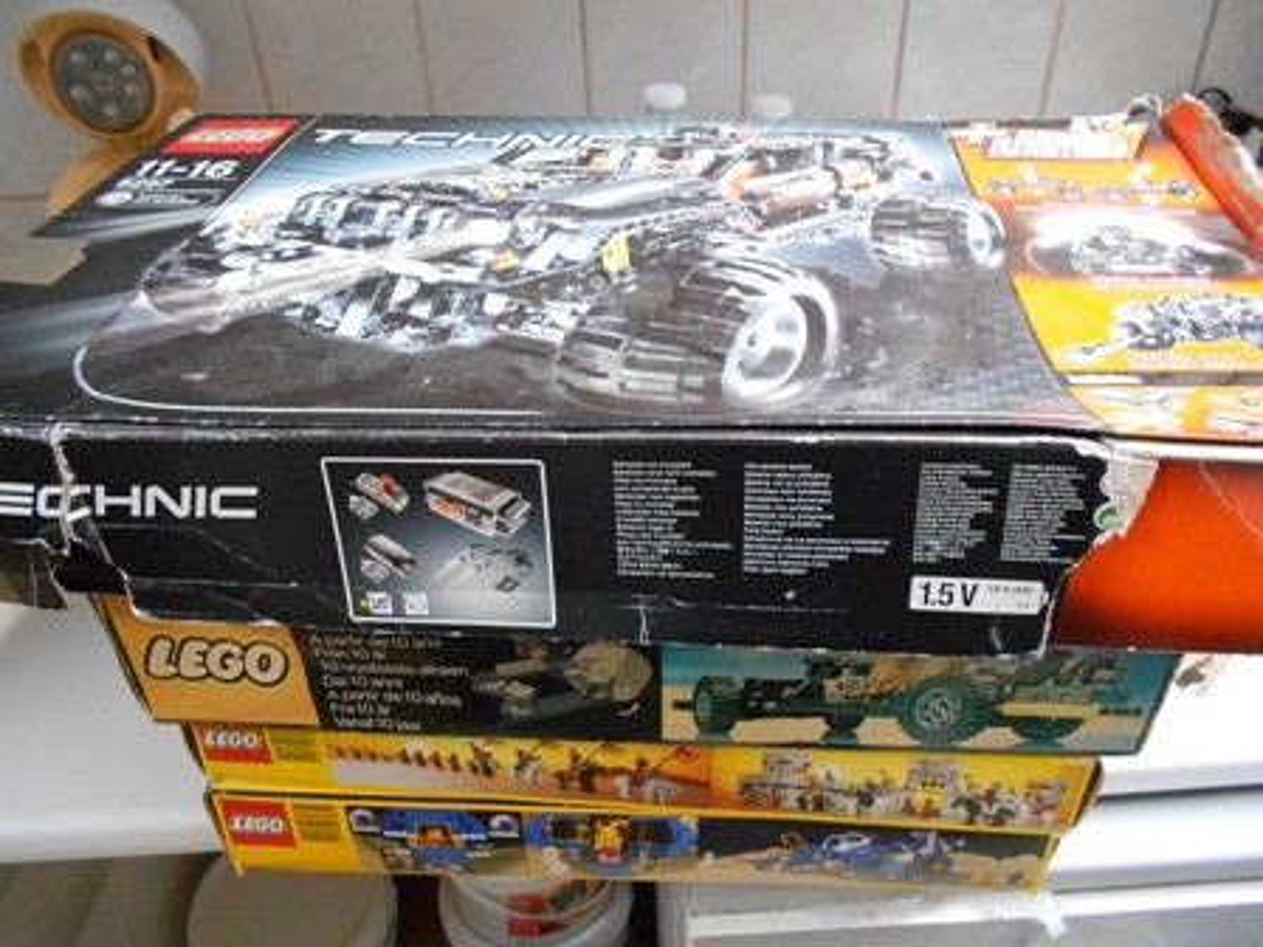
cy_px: 474
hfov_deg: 67.3
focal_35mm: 26
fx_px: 949
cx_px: 632
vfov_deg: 53.1
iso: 400
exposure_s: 1/30
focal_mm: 4.6
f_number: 3.2
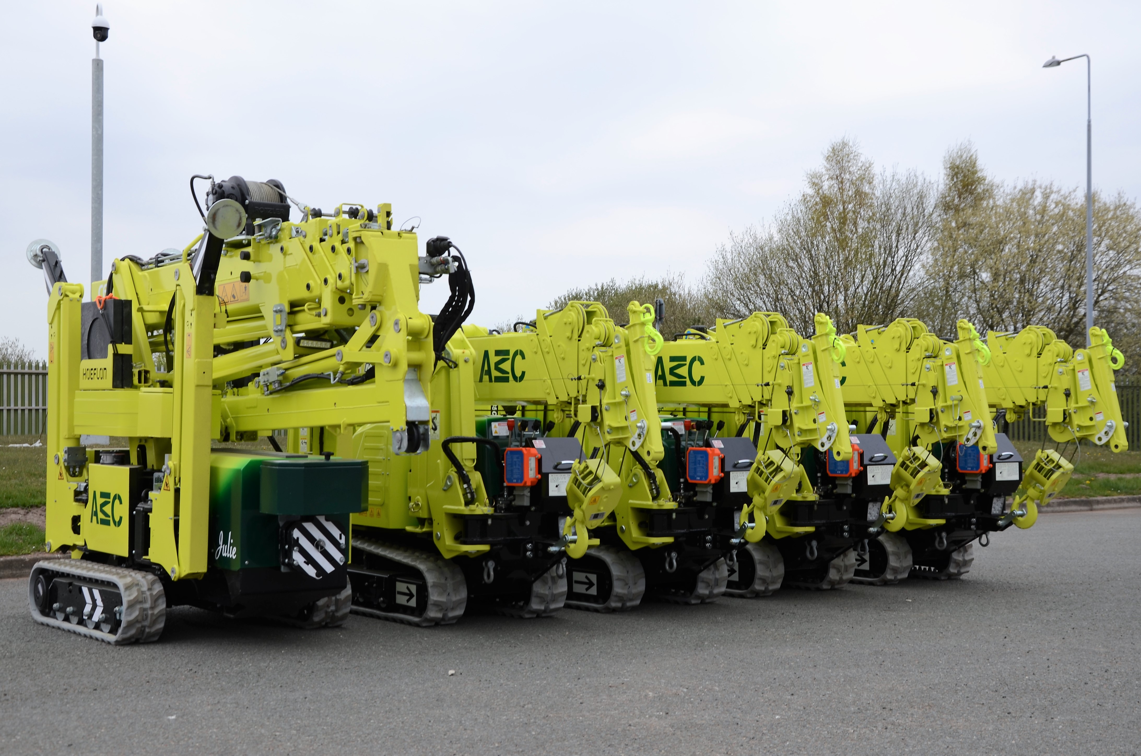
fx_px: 1518
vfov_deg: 28.0
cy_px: 378
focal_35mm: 48
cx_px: 570
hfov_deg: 41.2
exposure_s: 1/200
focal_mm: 32
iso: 100
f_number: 7.1
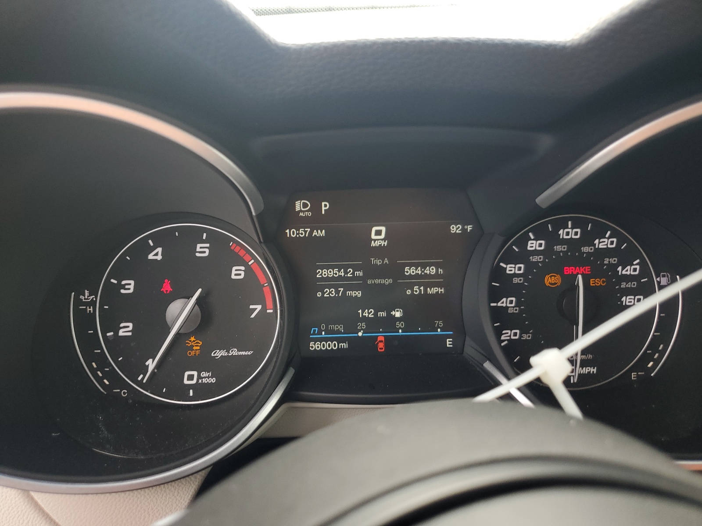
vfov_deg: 53.1
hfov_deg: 67.3
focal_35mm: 26
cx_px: 351
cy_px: 263
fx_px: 527
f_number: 1.5
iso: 50
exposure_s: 1/204
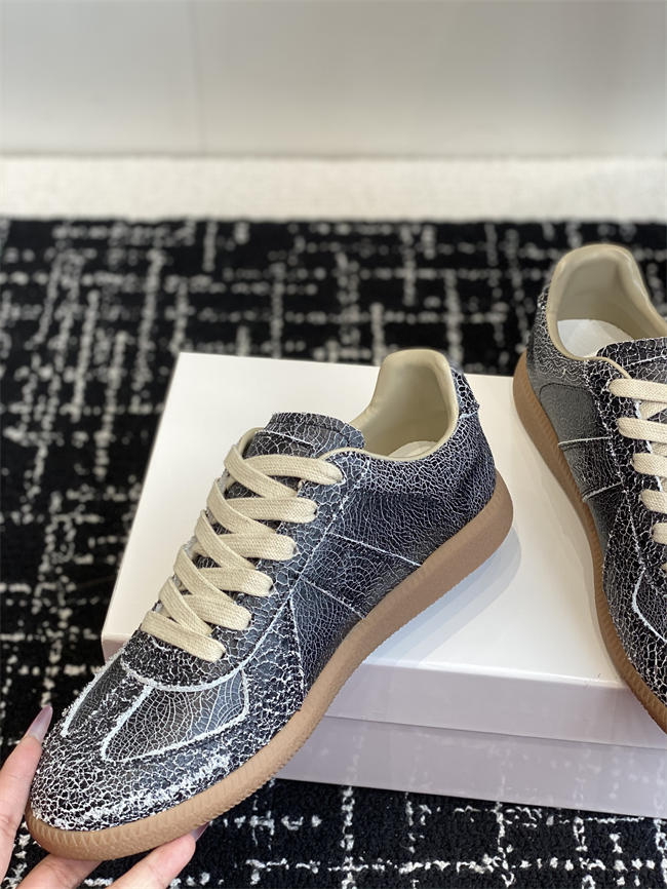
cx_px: 334
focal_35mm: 52
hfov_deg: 28.0
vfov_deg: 36.8
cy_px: 444
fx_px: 1335
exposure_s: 1/122
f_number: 2
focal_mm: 6
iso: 64
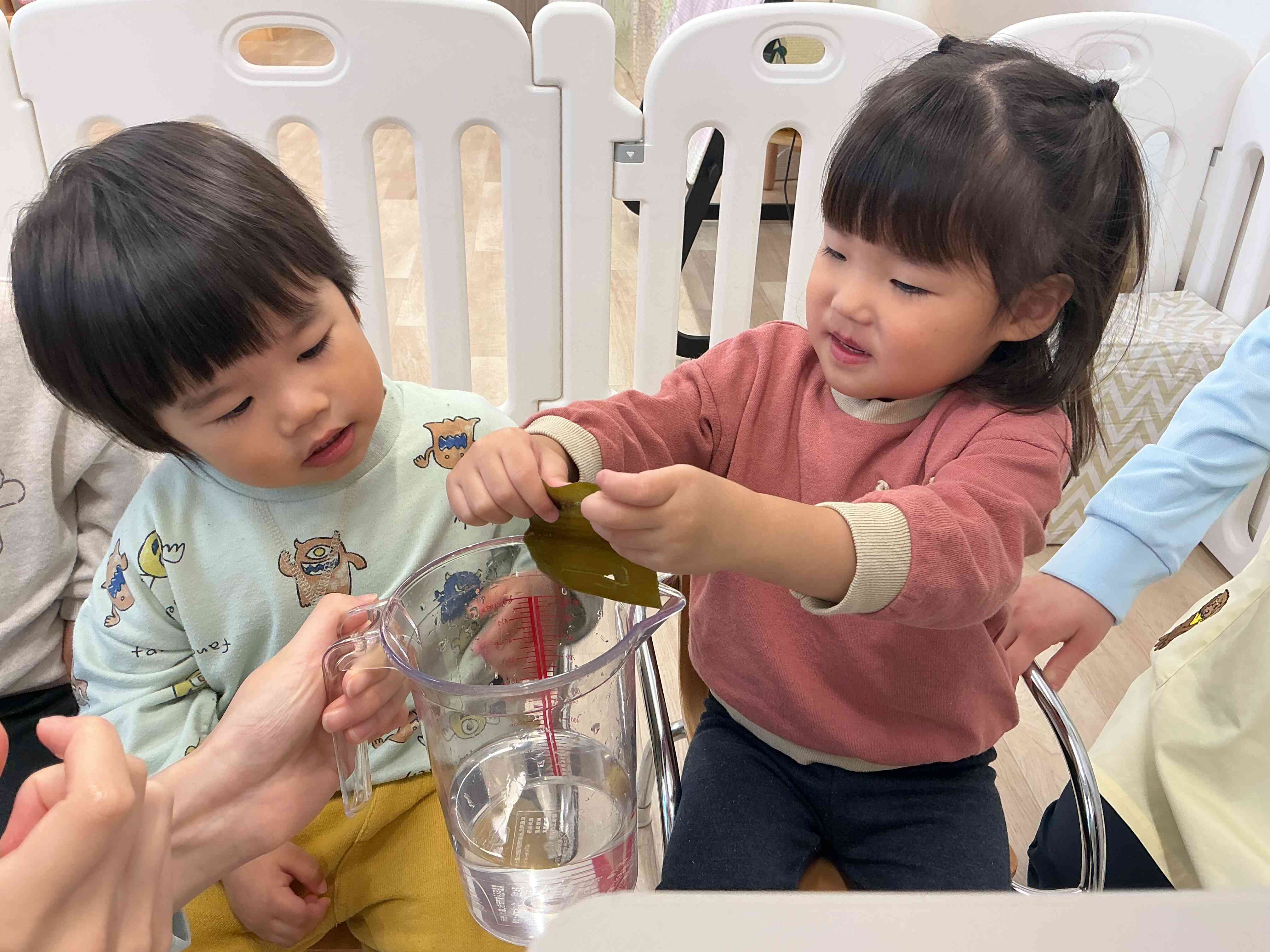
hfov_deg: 61.7
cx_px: 635
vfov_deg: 48.2
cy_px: 476
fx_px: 1064
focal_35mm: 29
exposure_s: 1/60
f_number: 1.8
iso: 40
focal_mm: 3
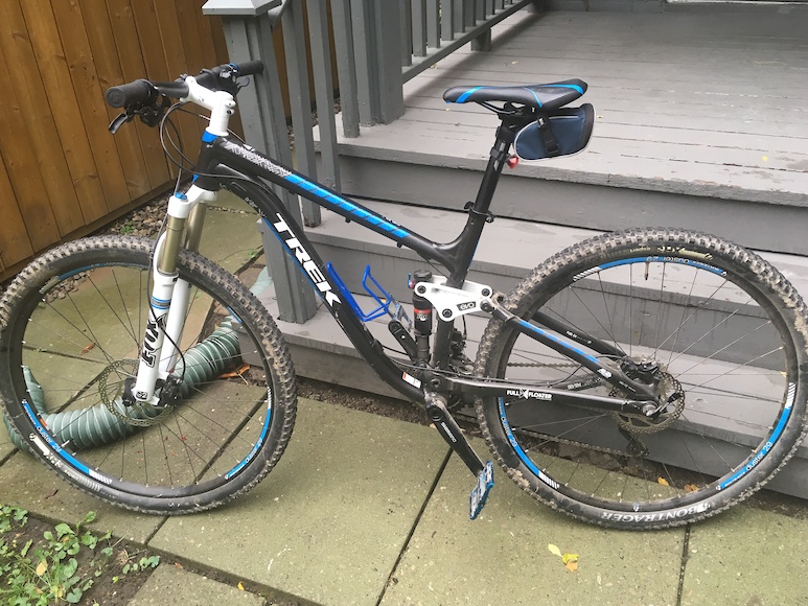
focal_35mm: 30
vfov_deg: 46.8
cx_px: 406
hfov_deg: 60.0
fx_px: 700
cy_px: 306
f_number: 2.2
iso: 25
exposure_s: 1/30
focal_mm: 4.15
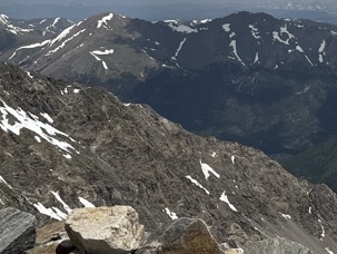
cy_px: 2
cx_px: 281
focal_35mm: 81
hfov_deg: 23.6
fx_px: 790
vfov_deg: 17.8
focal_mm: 6.76
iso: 80
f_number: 1.78
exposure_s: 1/11905
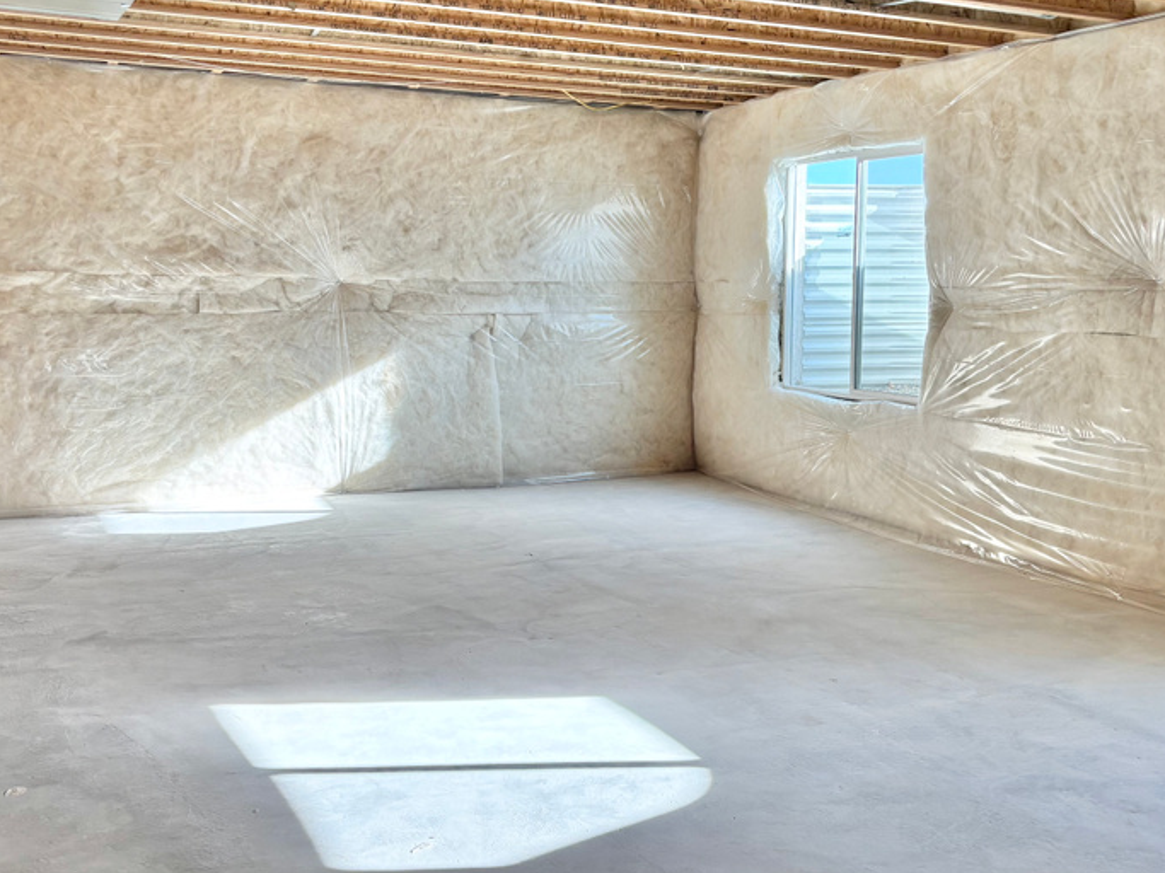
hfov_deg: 47.9
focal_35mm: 39
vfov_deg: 36.8
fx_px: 1312
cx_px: 609
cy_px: 402
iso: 50
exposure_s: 1/157
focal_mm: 5.96
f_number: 1.6
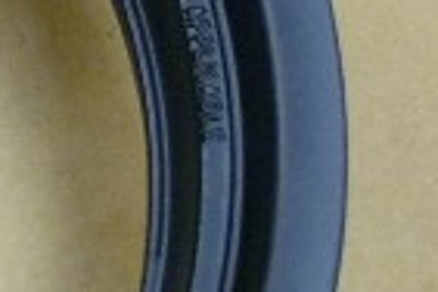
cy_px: 155
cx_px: -572
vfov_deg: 7.0
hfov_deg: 9.5
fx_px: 2372
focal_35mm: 195
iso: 400
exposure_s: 1/13
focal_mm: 5.5
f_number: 2.8
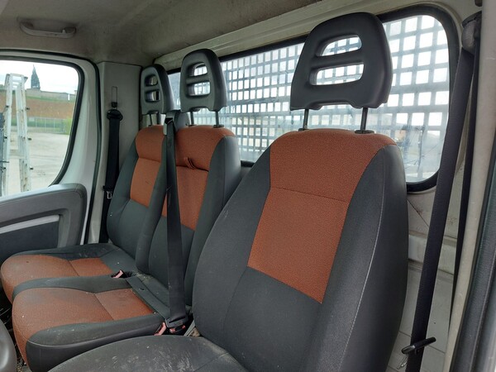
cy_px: 186
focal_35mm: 24
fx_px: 344
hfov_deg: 71.6
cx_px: 248
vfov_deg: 56.8
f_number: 1.8
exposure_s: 1/60
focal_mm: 5.23
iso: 32
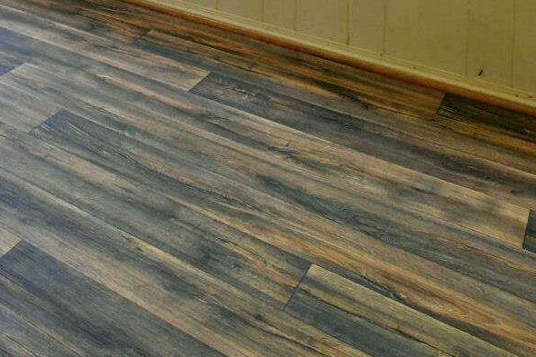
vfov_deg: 21.2
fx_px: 714
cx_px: -225
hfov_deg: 29.3
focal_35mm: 48
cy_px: -245
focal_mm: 14
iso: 2500
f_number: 6.3
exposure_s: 1/250
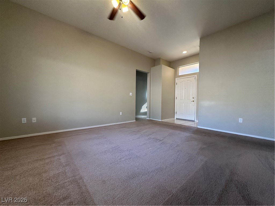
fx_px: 111
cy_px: 103
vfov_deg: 85.7
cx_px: 138
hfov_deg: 102.1
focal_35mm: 14
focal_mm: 2.22
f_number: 2.2
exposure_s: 1/120
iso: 250
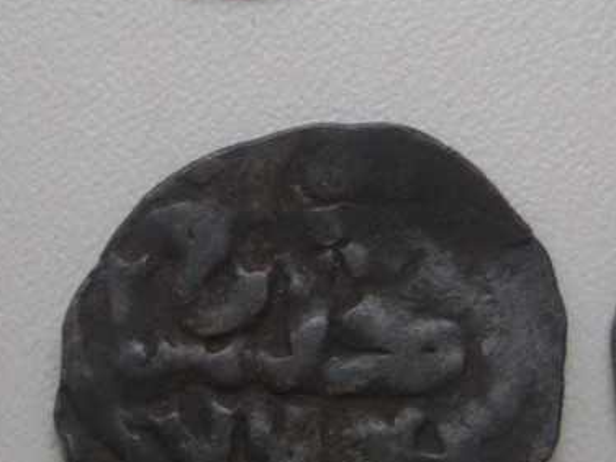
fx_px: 1869
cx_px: 260
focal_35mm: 105
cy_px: 106
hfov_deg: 18.7
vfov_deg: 14.0
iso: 200
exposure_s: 1/40
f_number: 2.8
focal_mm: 7.8
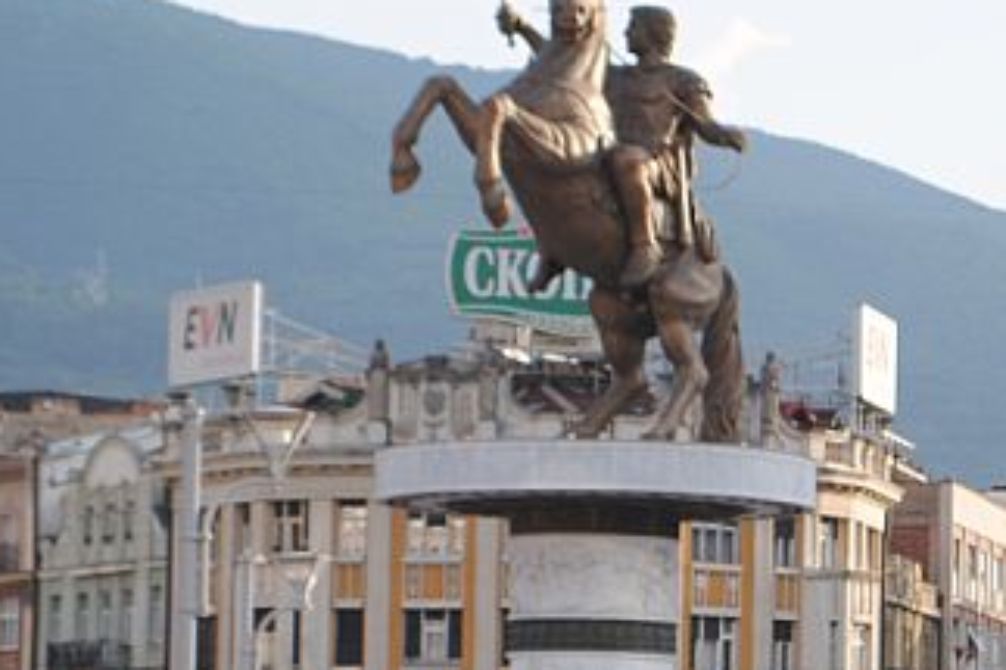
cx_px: 607
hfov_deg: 12.4
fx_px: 4636
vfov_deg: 8.3
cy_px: 489
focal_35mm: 166
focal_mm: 55
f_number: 6.3
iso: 100
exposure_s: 1/160
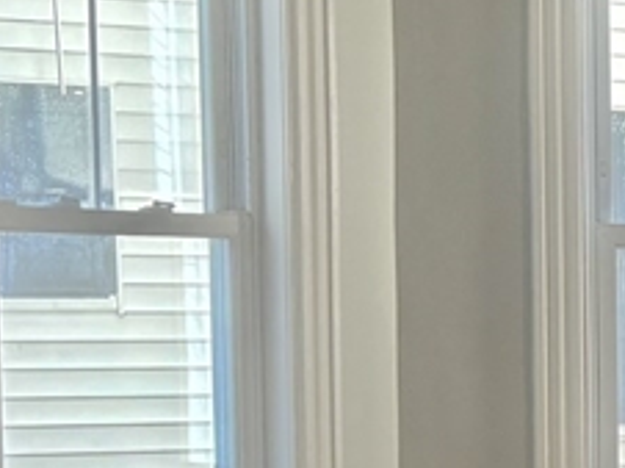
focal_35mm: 118
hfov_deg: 14.2
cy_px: 429
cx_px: 1231
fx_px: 2128
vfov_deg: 12.4
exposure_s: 1/234
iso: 80
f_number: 1.6
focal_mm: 5.96
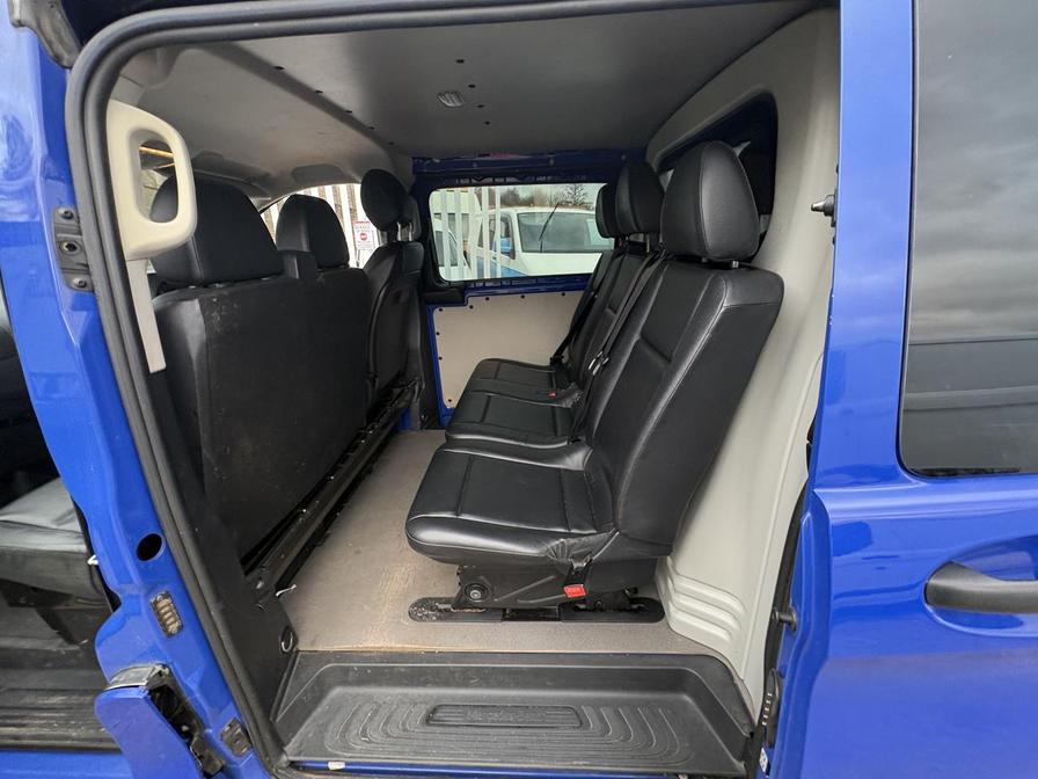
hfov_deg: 102.1
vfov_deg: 85.7
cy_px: 390
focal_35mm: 14
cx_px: 519
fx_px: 420
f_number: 2.2
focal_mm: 2.22
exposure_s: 1/60
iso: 250
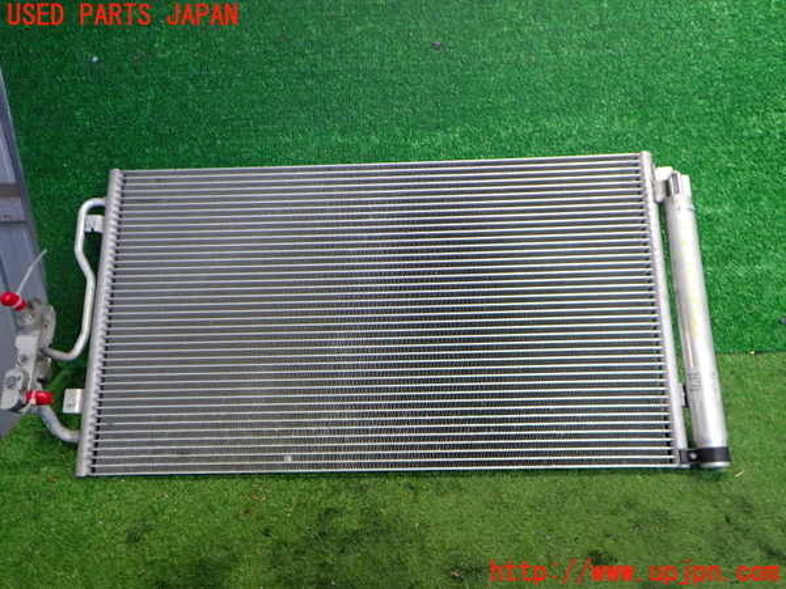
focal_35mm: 30
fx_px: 681
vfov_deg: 46.8
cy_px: 294
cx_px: 393
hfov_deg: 60.0
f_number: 2.3
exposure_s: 1/30
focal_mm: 5.4
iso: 250
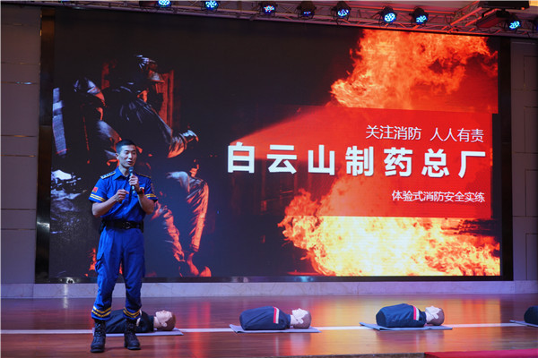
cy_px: 179
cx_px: 269
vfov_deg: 26.0
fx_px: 777
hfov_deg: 38.2
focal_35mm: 52
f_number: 4.5
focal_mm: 52
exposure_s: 1/160
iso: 500
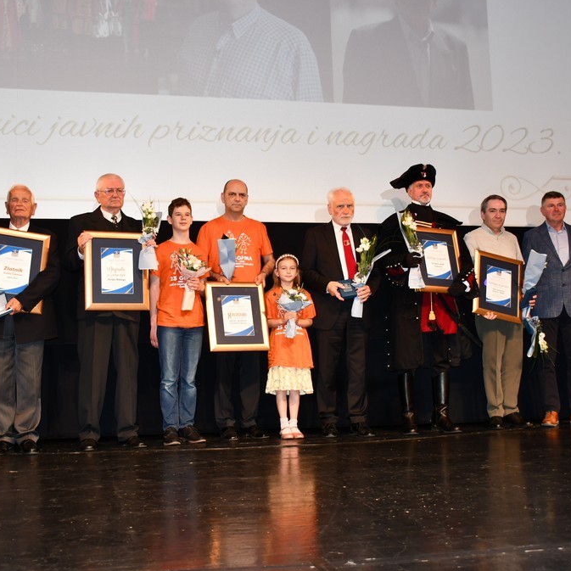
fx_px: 821
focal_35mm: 44
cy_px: 286
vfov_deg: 38.3
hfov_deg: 38.3
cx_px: 275
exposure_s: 1/60
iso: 720
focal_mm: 23
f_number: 3.8
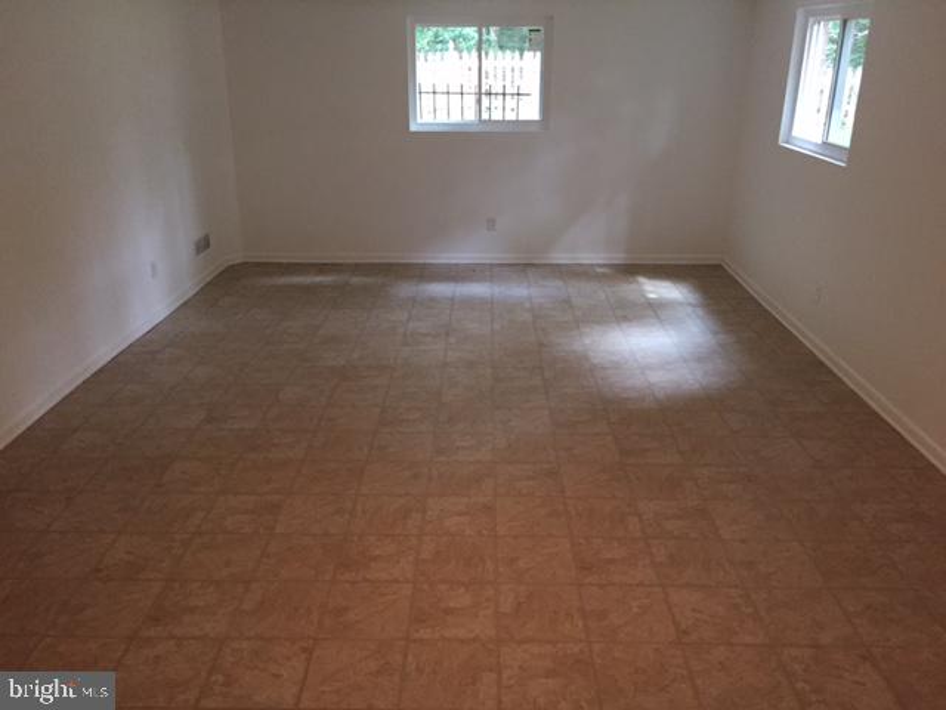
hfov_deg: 61.7
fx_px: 793
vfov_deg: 48.2
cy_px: 355
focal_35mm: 29
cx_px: 473
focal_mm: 4.15
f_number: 2.2
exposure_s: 1/30
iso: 250
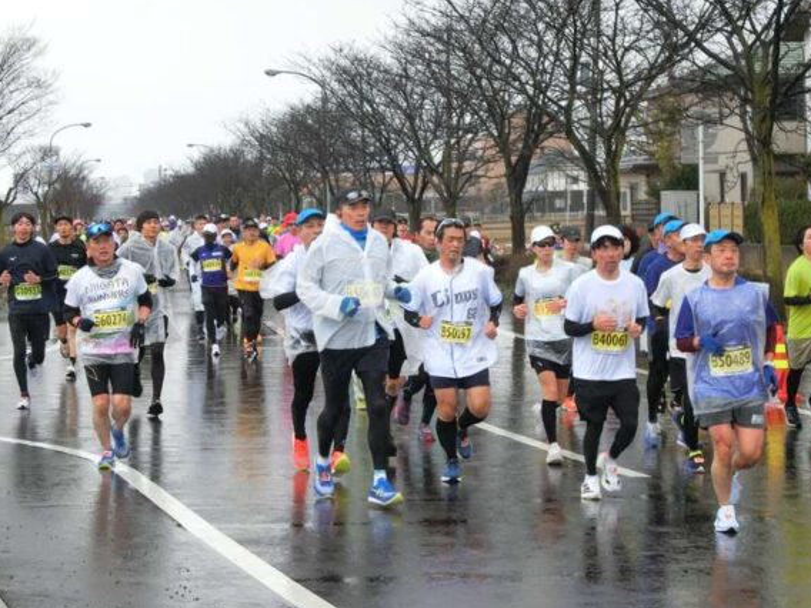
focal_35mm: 107
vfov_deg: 13.8
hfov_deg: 18.4
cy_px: 270
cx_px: 454
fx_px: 2507
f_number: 6.4
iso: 250
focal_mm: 20.3
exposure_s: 1/125
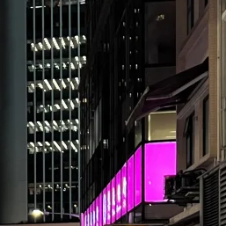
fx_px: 953
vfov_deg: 12.8
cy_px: 340
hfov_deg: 13.3
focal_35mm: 129
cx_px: -25
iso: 250
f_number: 1.5
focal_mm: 5.7
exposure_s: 1/50
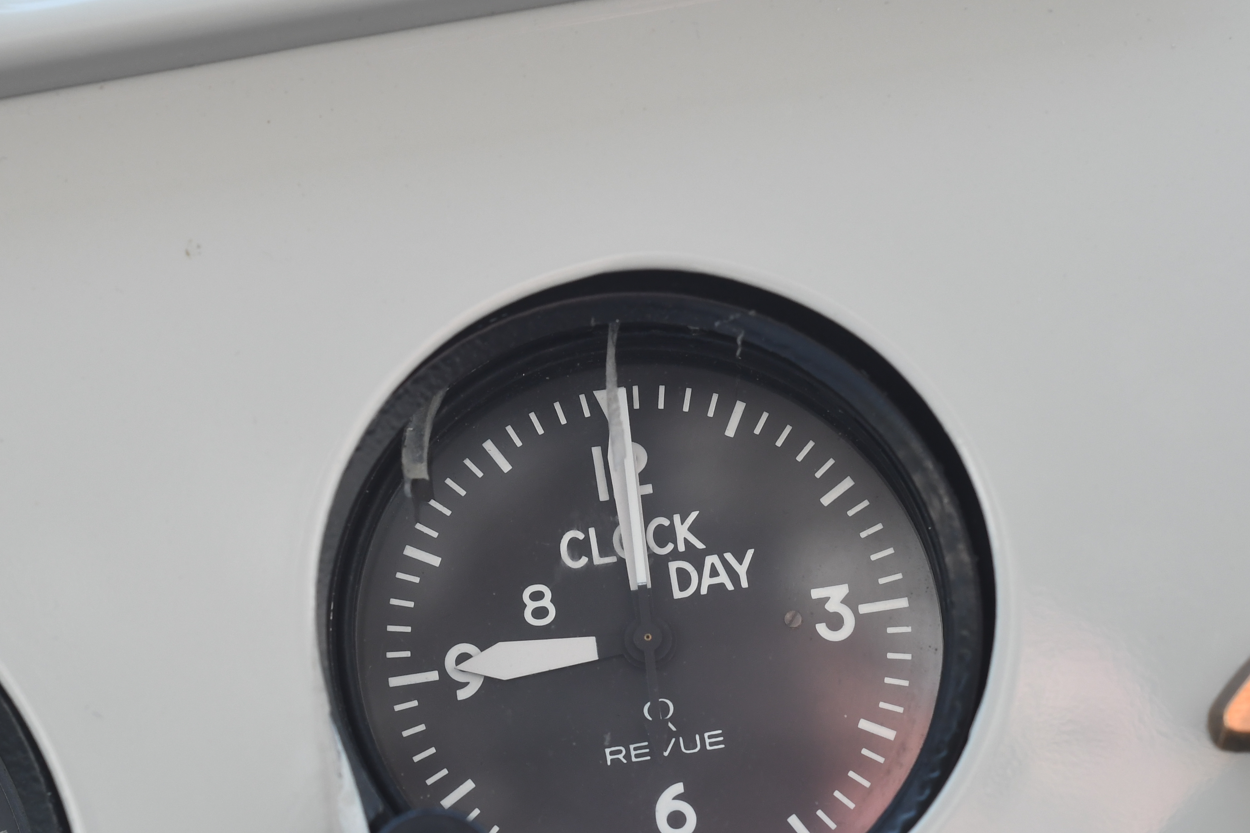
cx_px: 513
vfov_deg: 11.9
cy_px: 601
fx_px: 3993
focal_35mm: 115
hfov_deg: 17.8
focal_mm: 50
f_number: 5.6
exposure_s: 1/250
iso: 400
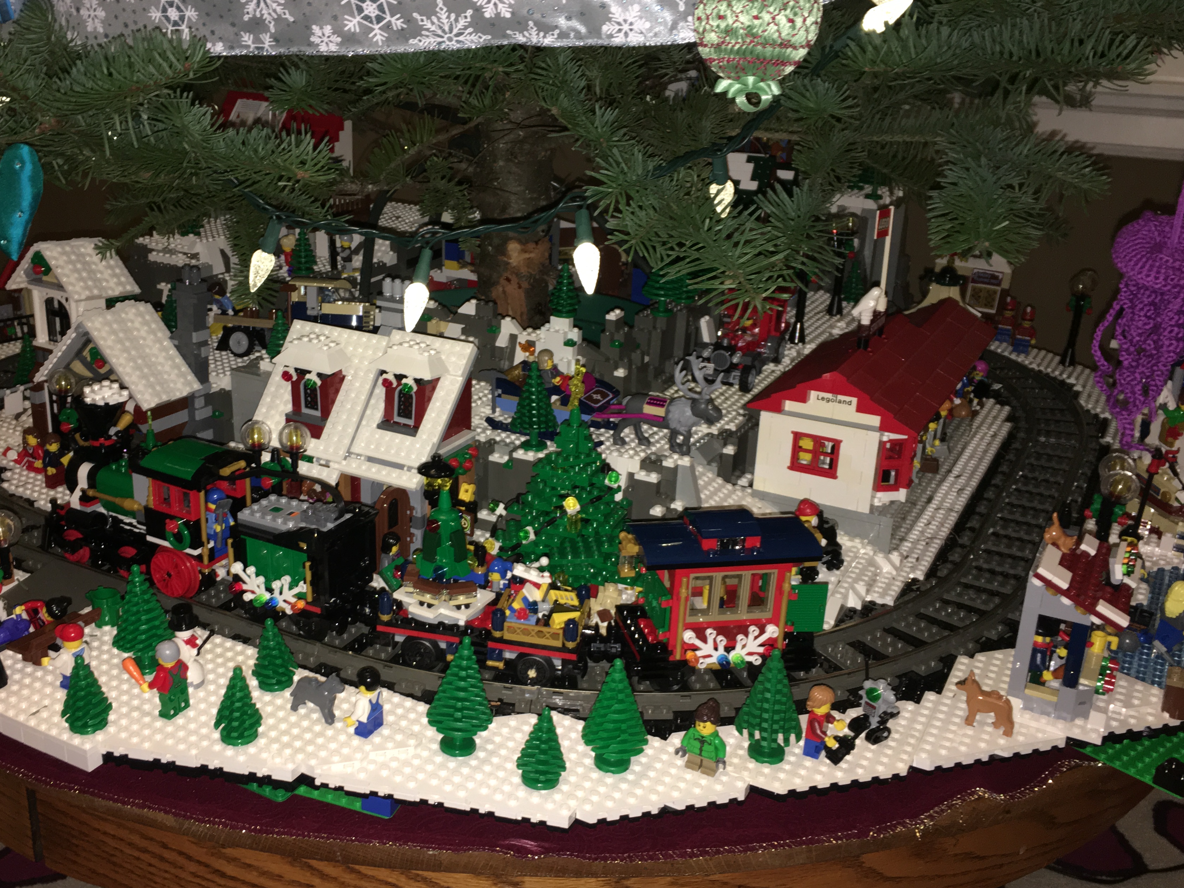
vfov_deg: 40.7
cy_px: 455
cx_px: 481
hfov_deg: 52.3
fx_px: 1197
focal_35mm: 35
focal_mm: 4.15
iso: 64
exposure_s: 1/16
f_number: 2.2
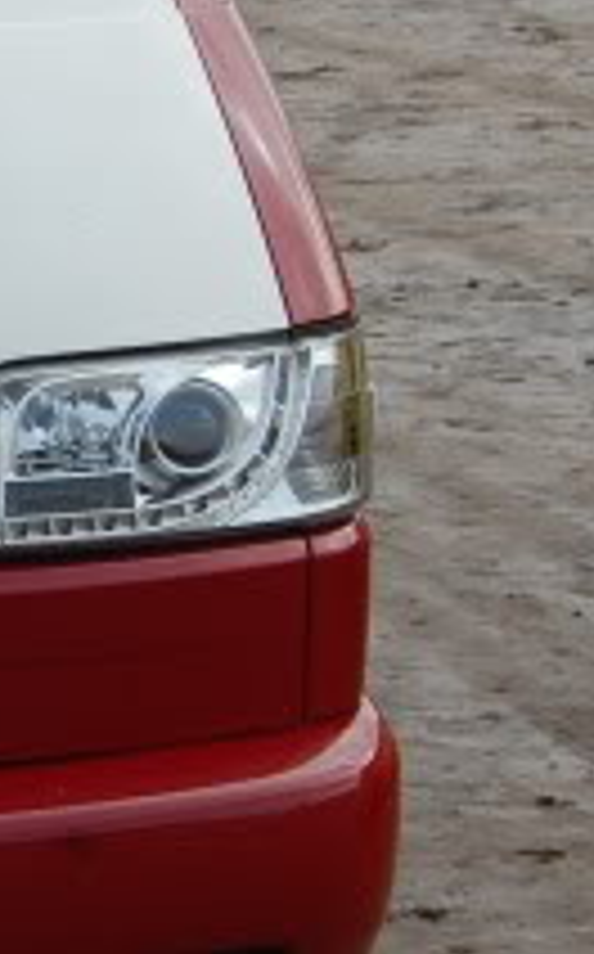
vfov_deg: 10.7
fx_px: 5091
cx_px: -727
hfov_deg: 6.4
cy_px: 353
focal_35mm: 196
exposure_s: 1/250
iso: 200
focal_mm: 34
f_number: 8
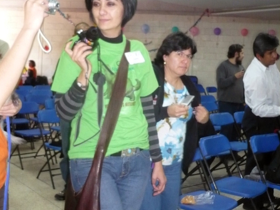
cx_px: 140
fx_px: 380
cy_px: 88
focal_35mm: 47
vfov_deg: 30.8
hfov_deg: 40.4
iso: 400
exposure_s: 1/30
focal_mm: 5.8
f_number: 2.8
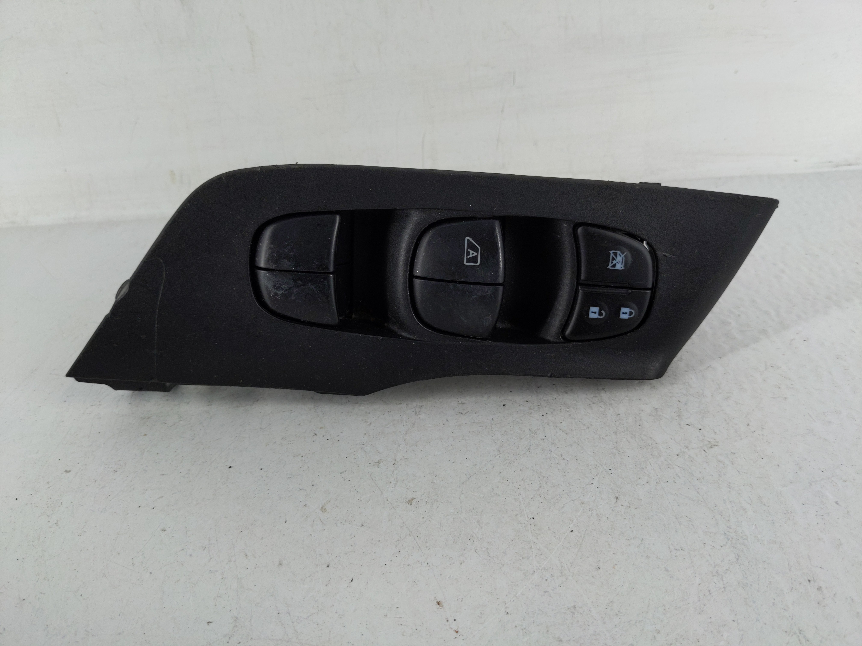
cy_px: 323
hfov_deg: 69.4
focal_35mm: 25
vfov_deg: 54.9
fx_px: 623
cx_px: 431
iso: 57
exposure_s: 1/109
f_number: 1.73
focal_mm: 4.38
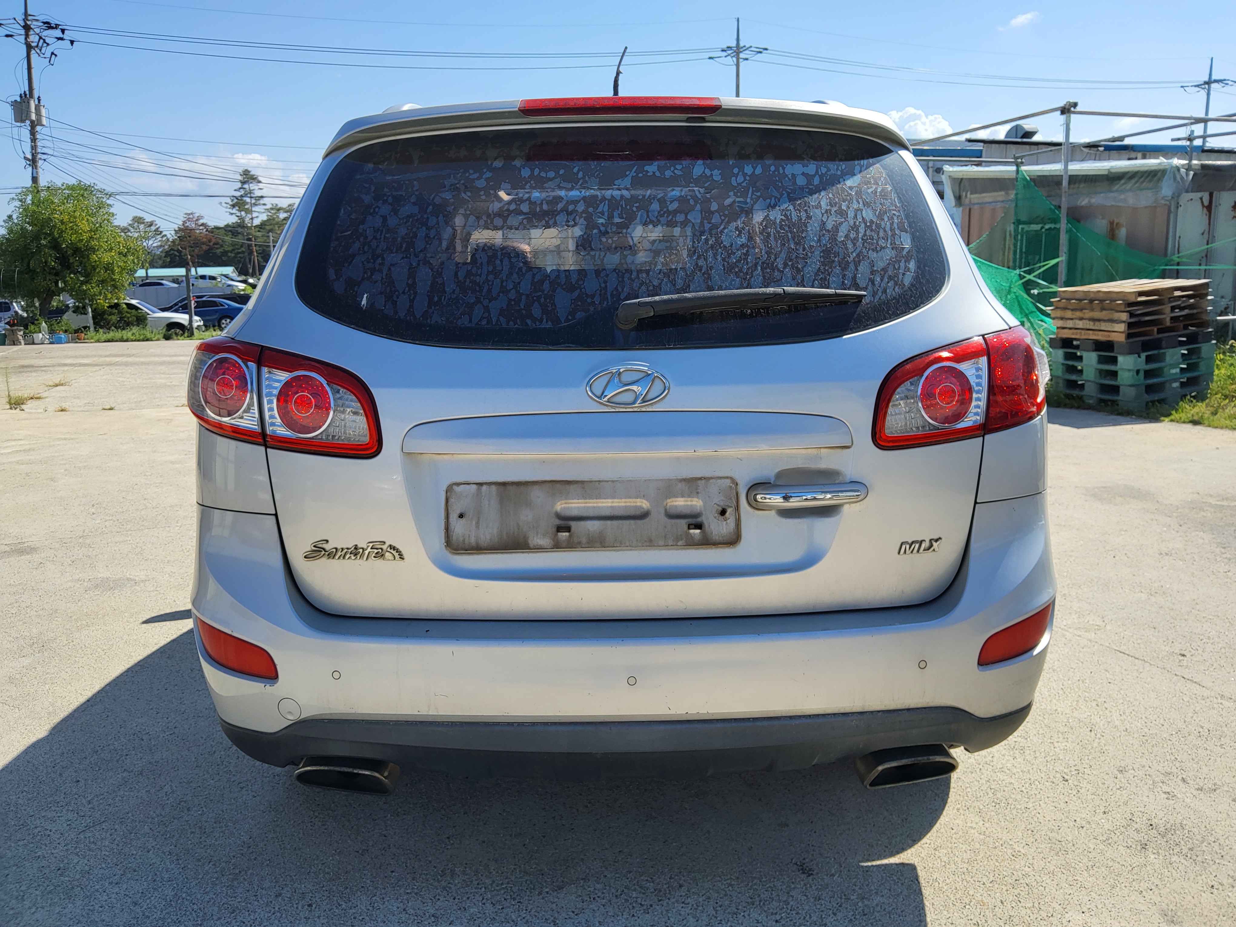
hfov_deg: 67.3
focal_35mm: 26
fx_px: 928
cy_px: 464
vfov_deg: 53.1
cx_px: 618
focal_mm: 3.98
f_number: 1.8
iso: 12
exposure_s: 1/717
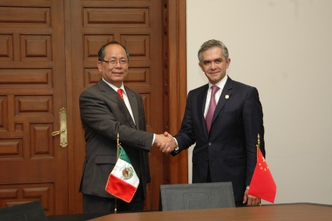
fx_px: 622
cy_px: 110
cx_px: 166
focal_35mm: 68
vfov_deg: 20.1
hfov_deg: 29.9
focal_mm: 45
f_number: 5
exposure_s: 1/60
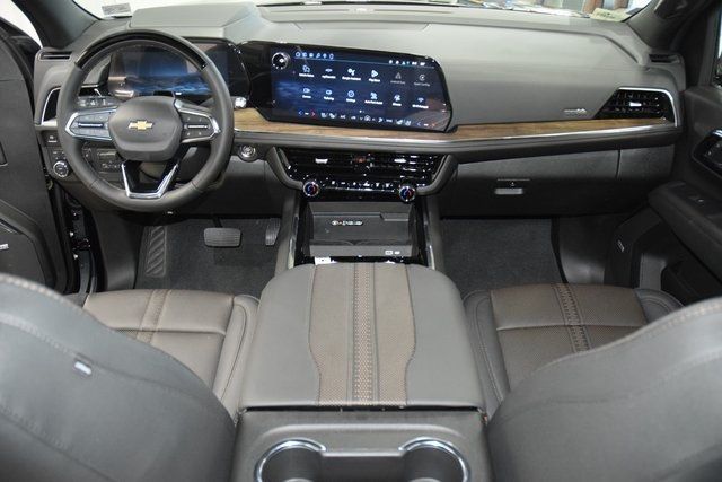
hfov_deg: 67.4
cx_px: 361
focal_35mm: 27
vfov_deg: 48.0
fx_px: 542
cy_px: 241
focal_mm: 18
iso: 3200
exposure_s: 1/50
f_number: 3.5
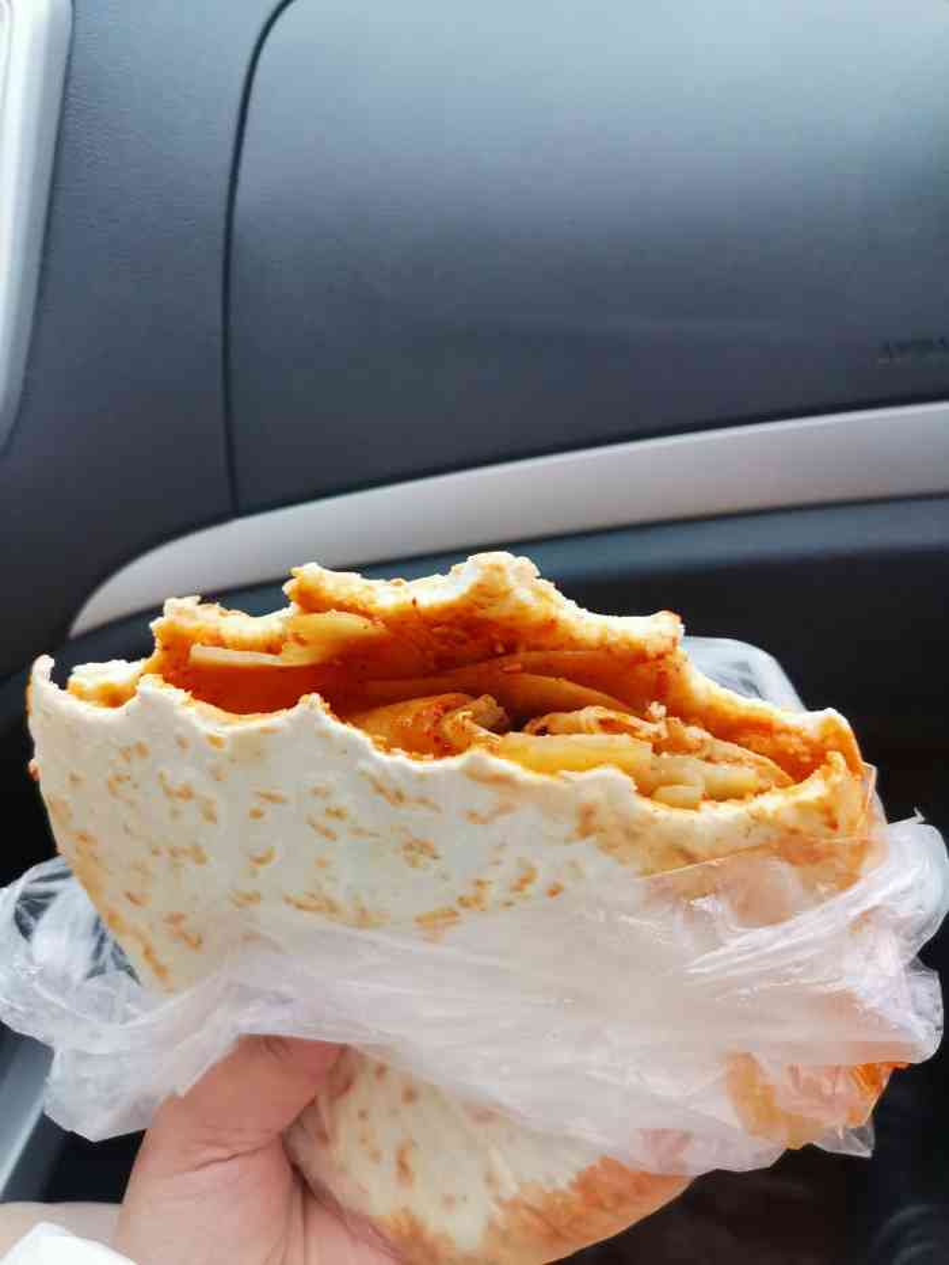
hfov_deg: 53.1
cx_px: 474
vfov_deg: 67.3
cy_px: 632
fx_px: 950
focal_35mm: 26
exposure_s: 1/100
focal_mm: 5.5
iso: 200
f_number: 1.8
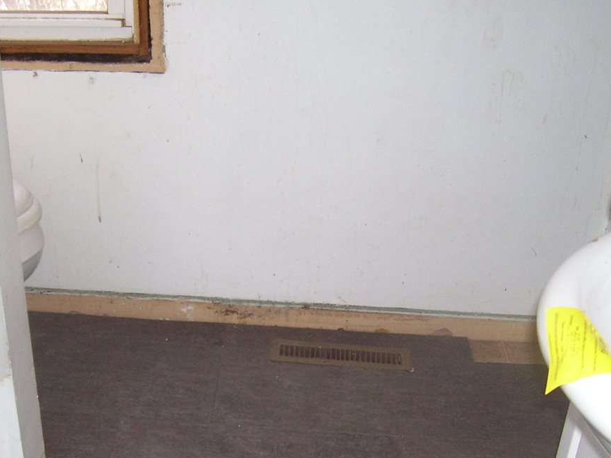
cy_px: 321
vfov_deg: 28.8
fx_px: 882
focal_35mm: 50
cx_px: 221
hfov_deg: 37.9
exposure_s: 1/60
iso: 125
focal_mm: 5.6
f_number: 2.7
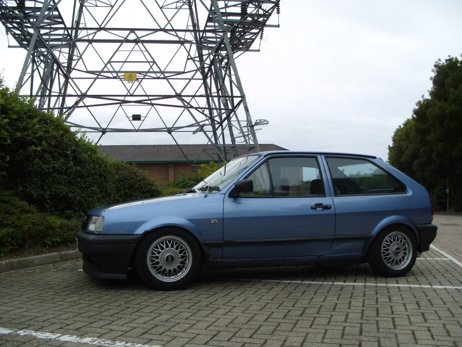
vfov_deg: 40.7
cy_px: 174
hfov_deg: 52.6
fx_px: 467
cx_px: 231
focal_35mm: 35
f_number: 3.4
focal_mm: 7.8
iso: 80
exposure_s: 1/90
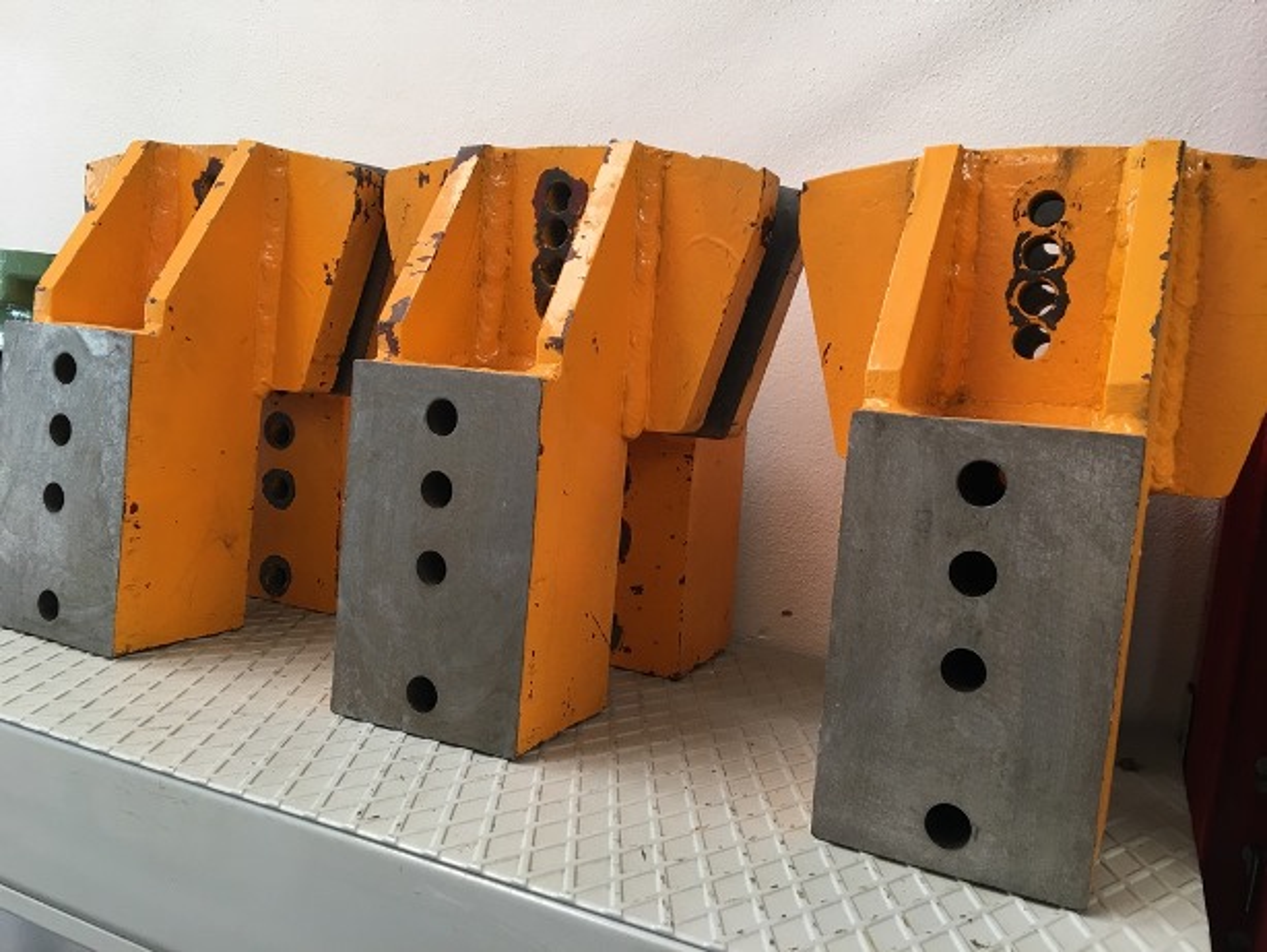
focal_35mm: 29
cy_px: 476
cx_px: 634
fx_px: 1062
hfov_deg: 61.6
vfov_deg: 48.3
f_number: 2.2
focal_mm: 4.15
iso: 32
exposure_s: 1/33
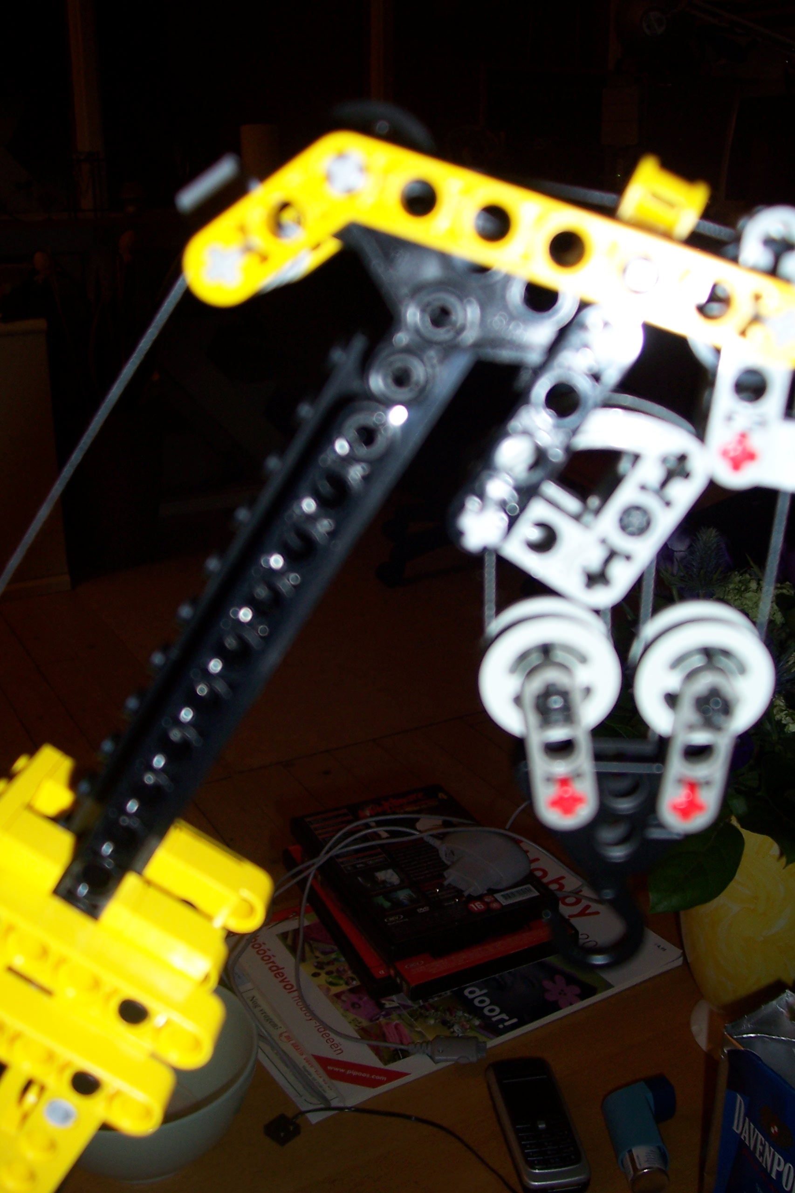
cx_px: 398
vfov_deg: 55.8
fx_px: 1126
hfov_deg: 38.9
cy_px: 596
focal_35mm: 34
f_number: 2.7
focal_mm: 5.6
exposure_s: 1/60
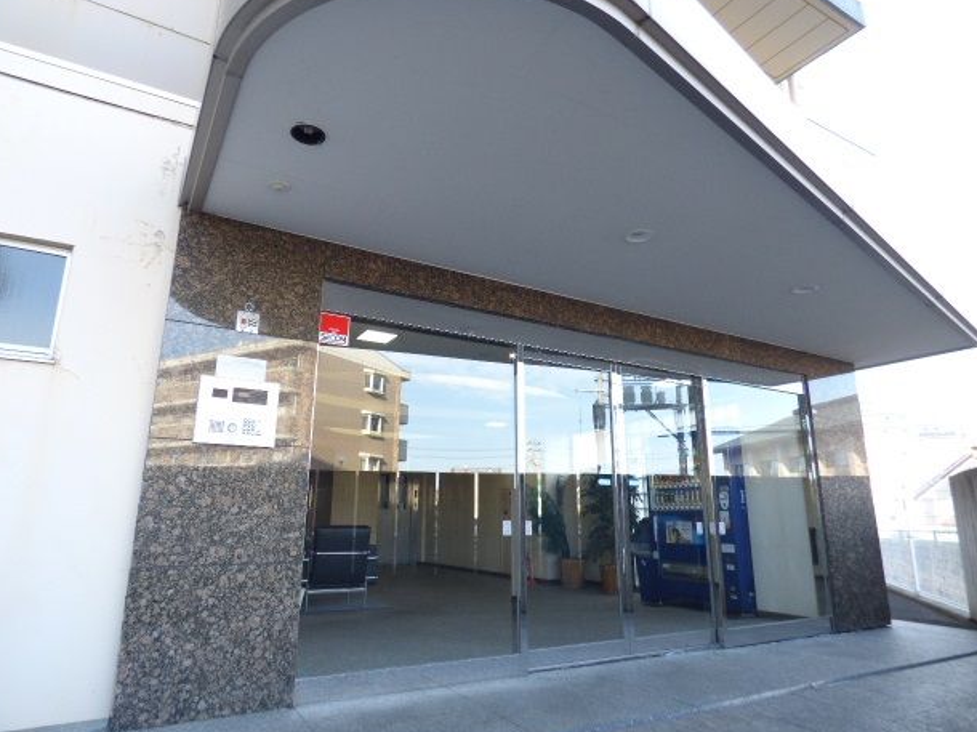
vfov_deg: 63.4
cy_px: 360
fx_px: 592
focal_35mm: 21
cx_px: 471
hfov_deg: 79.0
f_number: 2.8
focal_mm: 3.58
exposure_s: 1/80
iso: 100
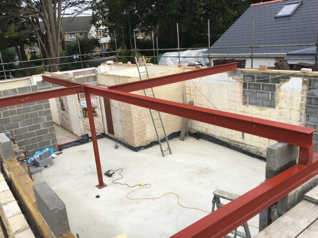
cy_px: 126
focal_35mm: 31
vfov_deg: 45.4
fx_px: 285
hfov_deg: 58.4
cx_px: 154
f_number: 2.2
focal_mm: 4.15
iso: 25
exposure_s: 1/646
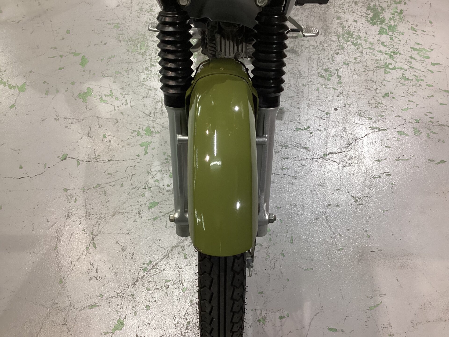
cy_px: 168
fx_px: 402
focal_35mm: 31
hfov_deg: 58.4
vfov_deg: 45.4
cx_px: 224
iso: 125
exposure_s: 1/60
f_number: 2.4
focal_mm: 3.3
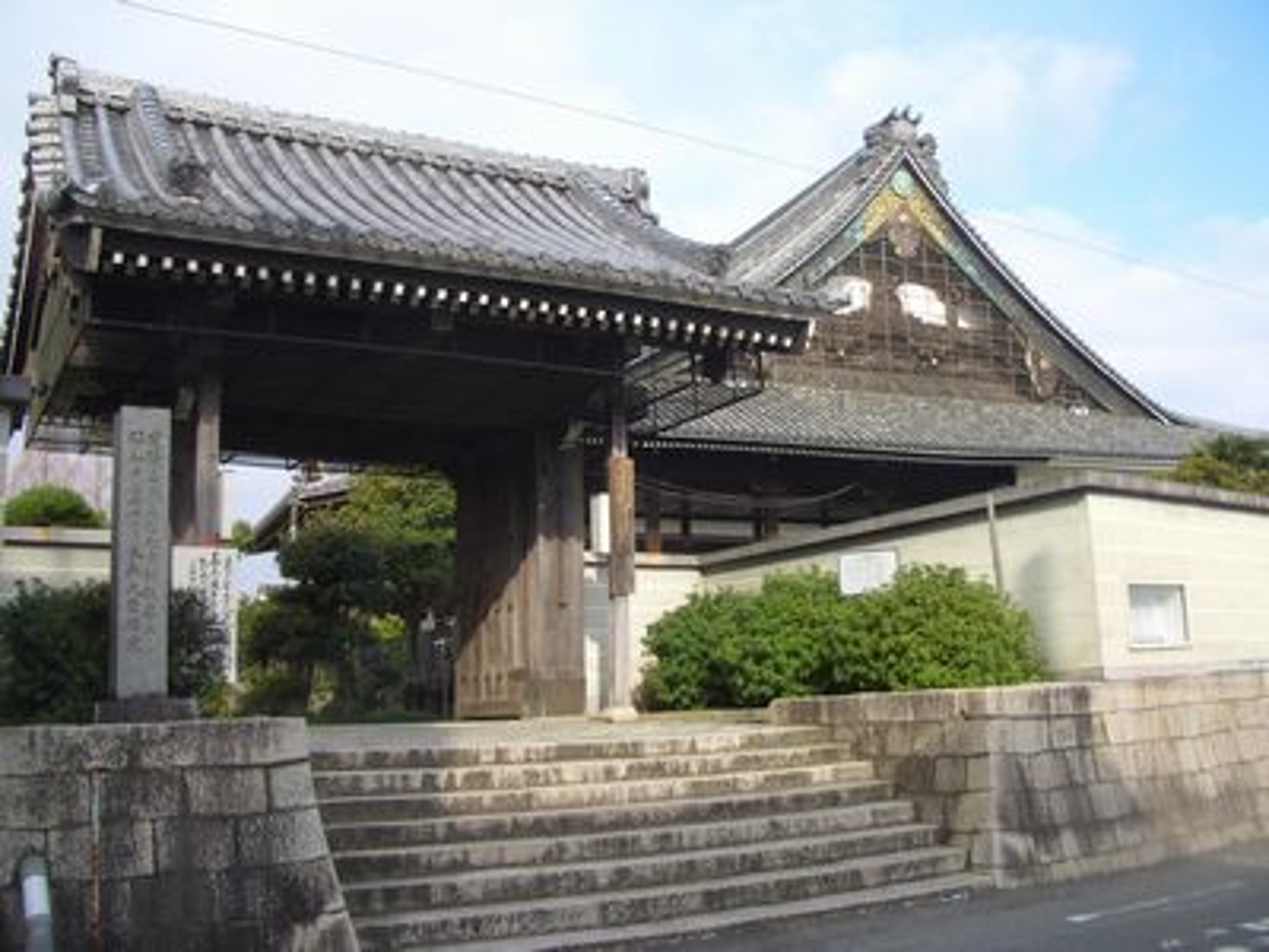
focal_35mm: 35
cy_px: 476
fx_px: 1283
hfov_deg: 52.6
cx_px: 634
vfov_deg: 40.7
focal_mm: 5.8
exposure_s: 1/160
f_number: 4.3
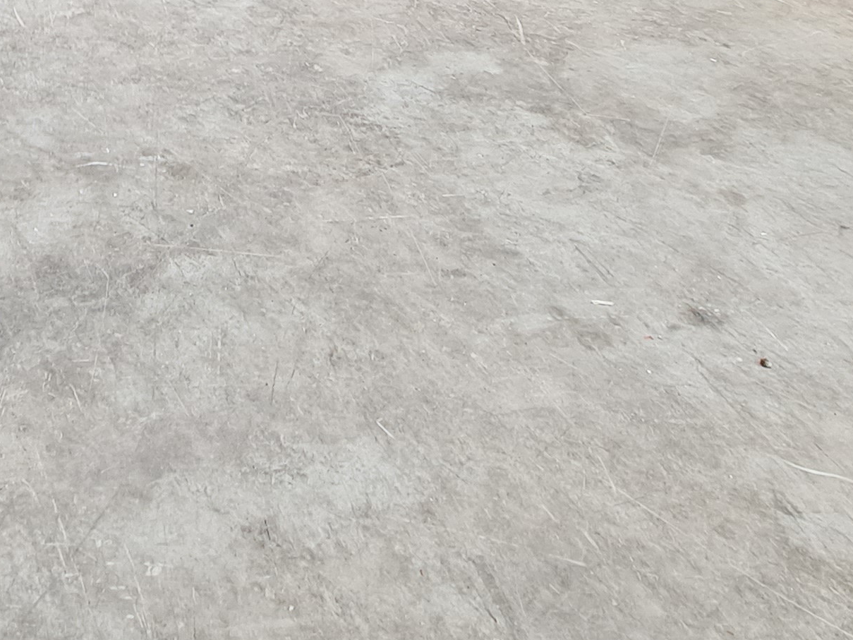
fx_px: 1060
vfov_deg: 24.2
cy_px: -380
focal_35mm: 43
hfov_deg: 37.2
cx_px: -75
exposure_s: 1/60
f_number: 2.2
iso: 100
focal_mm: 2.2
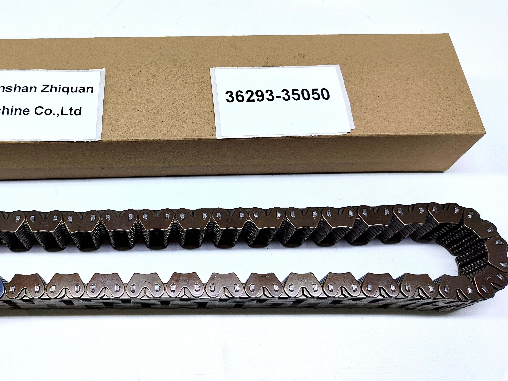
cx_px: 175
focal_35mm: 32
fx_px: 470
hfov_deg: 55.8
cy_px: 157
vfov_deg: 44.0
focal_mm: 5.26
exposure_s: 1/100
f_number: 1.65
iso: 319
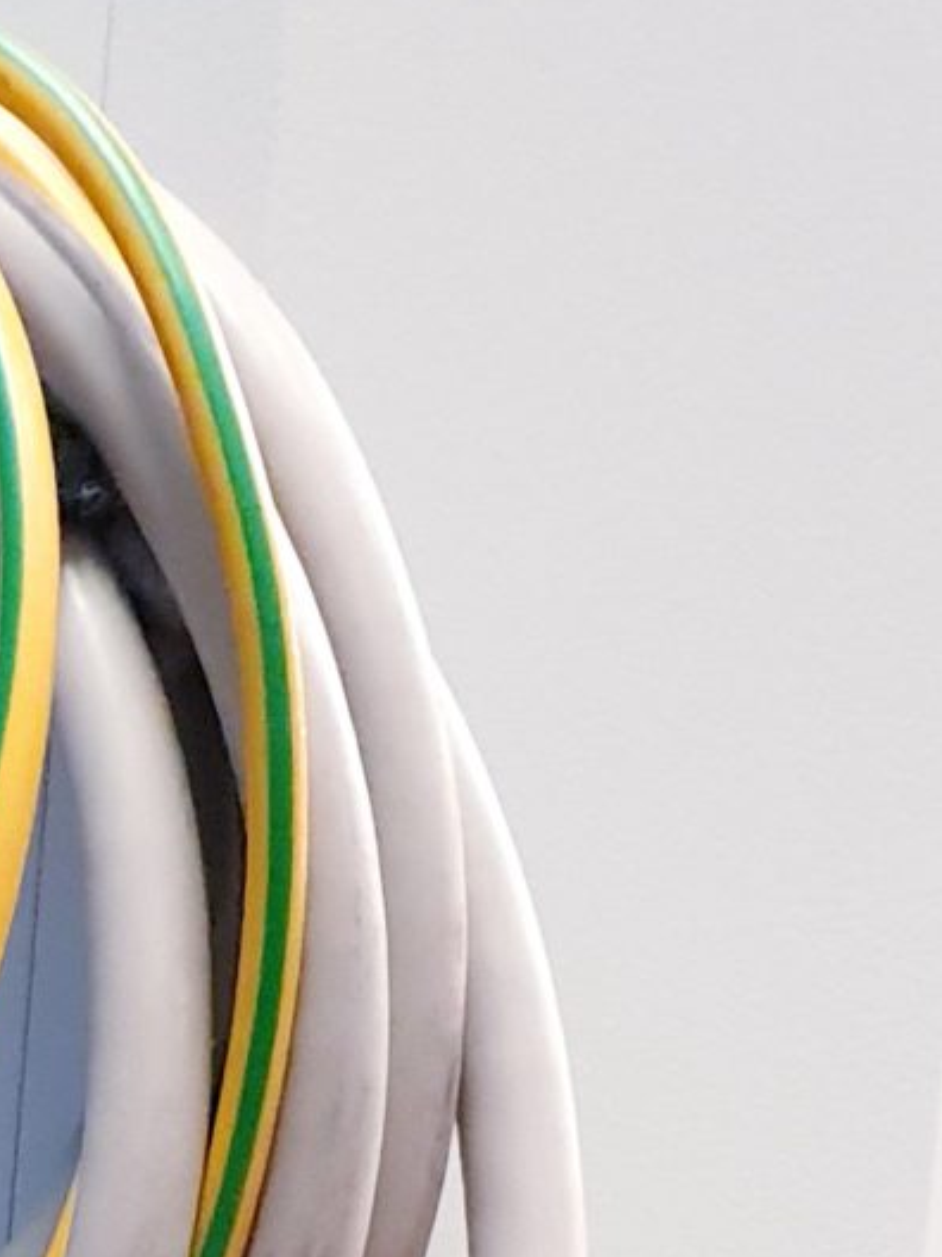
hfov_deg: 11.3
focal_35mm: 126
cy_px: 2559
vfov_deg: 13.3
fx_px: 4572
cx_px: -445
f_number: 2.4
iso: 400
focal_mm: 4.3
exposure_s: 1/50
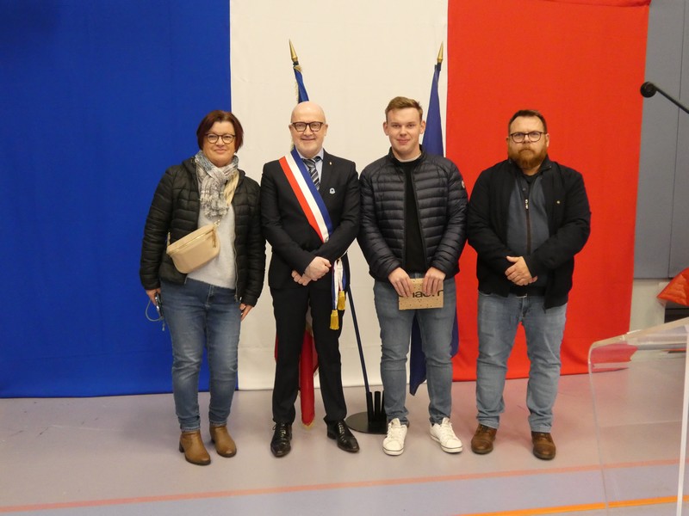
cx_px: 344
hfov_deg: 52.6
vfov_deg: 40.7
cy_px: 258
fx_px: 697
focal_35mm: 35
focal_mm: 6.2
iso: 1000
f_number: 3.4
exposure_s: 1/80
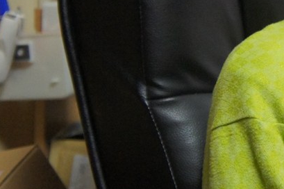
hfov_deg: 14.7
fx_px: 1040
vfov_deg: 10.2
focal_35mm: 132
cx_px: 401
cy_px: -39
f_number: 4.5
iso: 1600
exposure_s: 1/60
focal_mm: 30
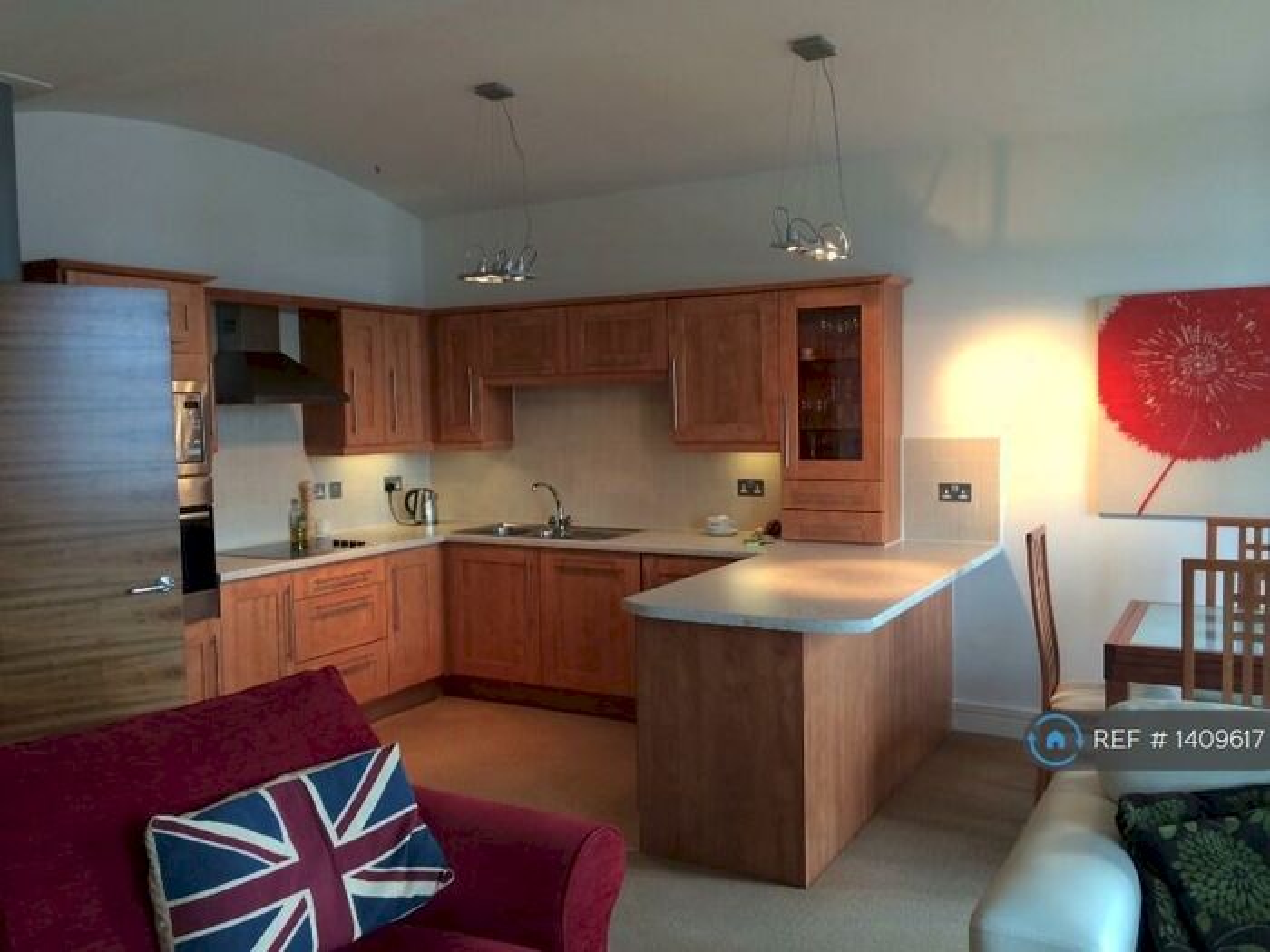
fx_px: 1101
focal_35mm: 30
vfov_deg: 46.8
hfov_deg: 60.0
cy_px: 476
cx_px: 635
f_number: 2.2
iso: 80
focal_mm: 4.12
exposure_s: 1/30
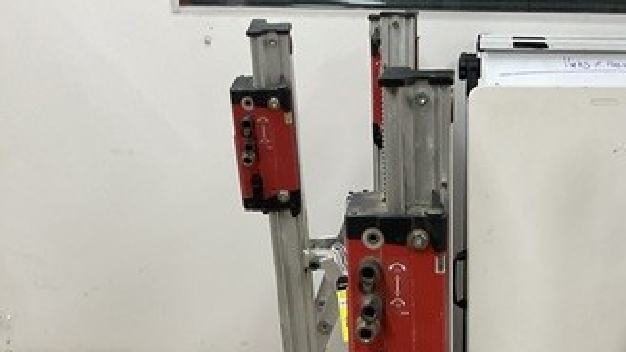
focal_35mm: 62
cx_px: 474
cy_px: 444
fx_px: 1029
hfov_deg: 33.1
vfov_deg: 18.2
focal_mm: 3
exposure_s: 1/60
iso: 125
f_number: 1.8
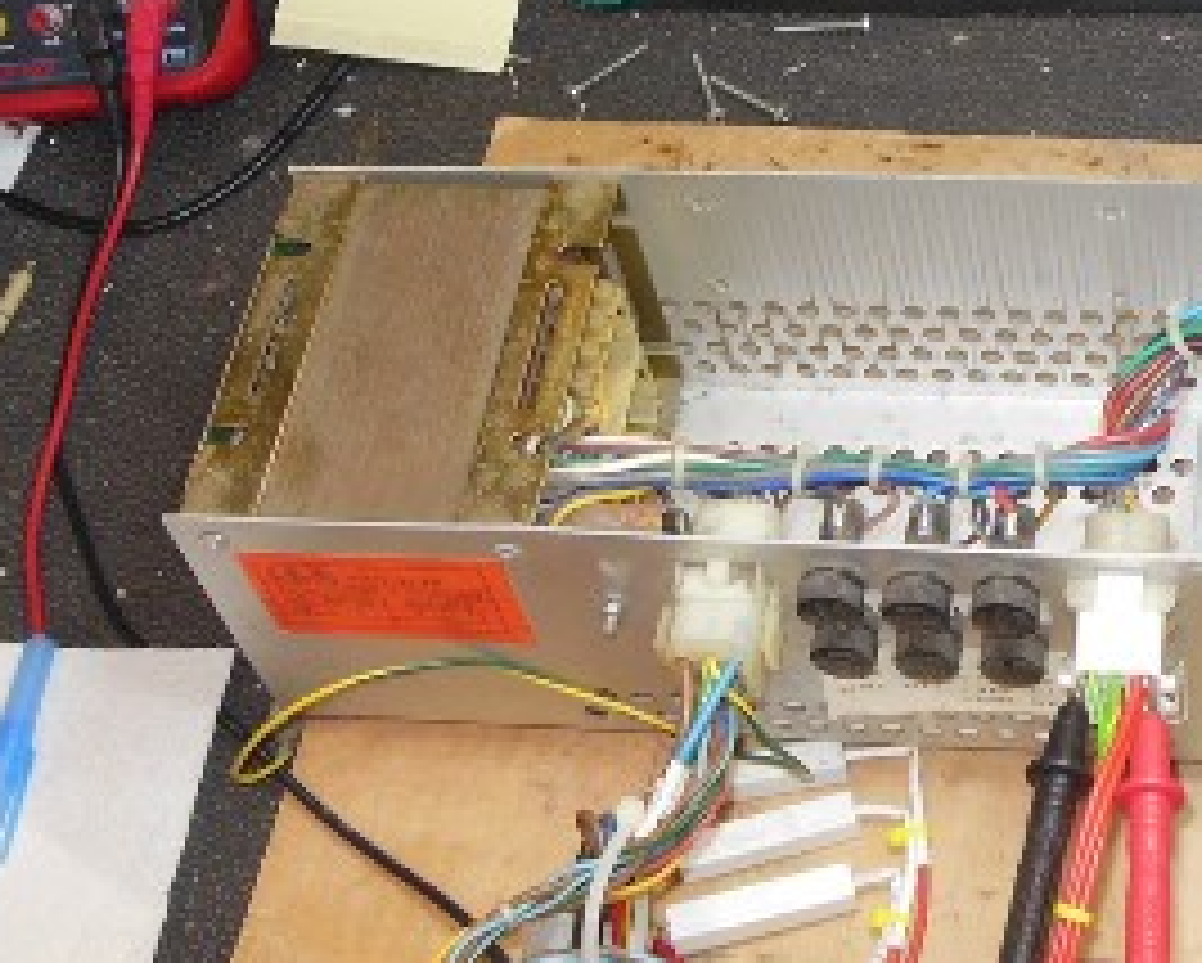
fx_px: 1922
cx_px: 765
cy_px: 220
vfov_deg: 27.7
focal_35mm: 54
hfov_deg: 34.5
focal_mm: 6
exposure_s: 1/30
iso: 200
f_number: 3.5
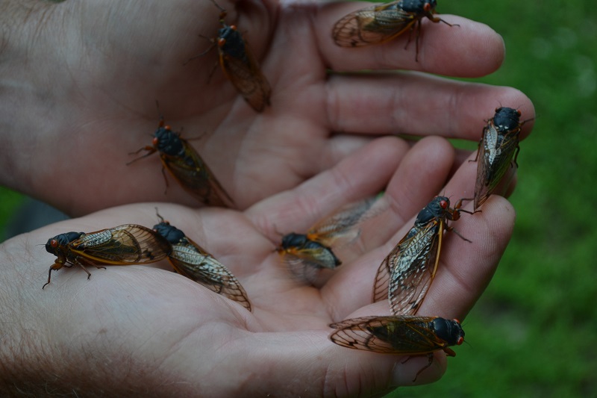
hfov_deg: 24.6
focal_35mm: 82
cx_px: 298
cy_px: 199
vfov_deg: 16.5
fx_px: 1368
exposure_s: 1/125
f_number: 5.6
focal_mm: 55
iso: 220
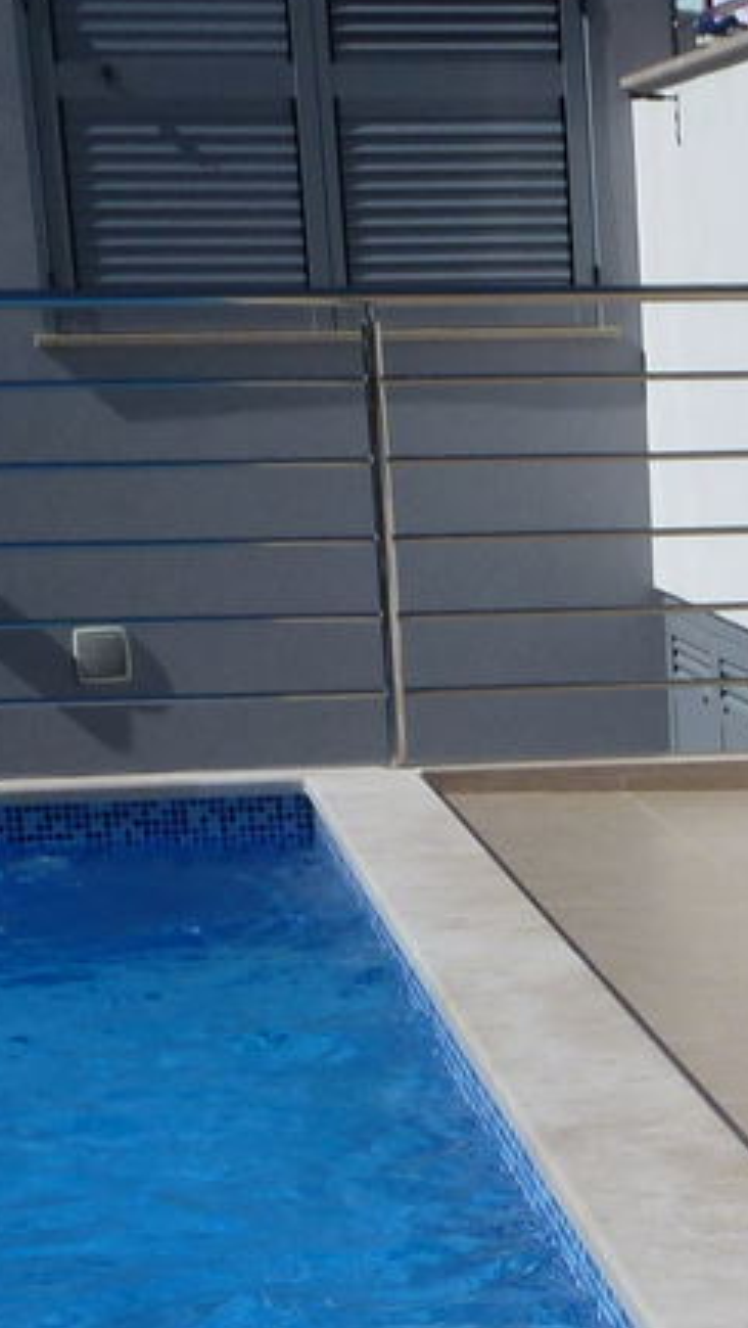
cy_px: 1777
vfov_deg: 18.9
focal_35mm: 104
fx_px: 3662
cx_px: 1125
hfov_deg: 11.2
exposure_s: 1/2000
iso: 100
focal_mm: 5.9
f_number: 4
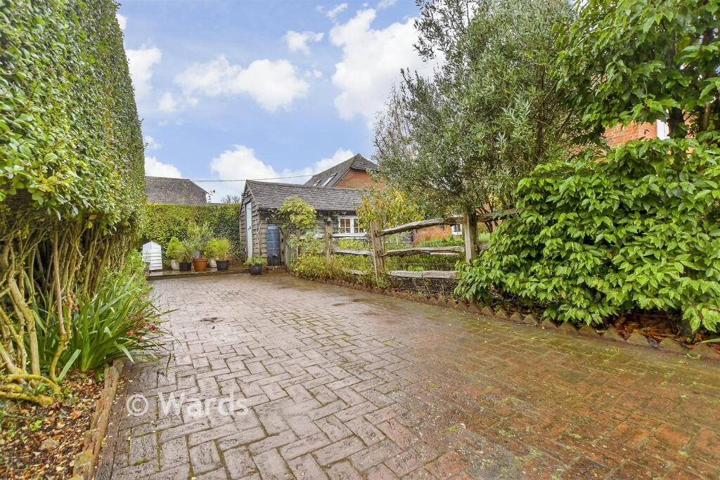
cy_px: 240
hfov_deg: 100.4
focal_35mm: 15
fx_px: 300
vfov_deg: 77.3
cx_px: 360
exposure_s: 1/13
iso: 160
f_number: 9
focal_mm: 10
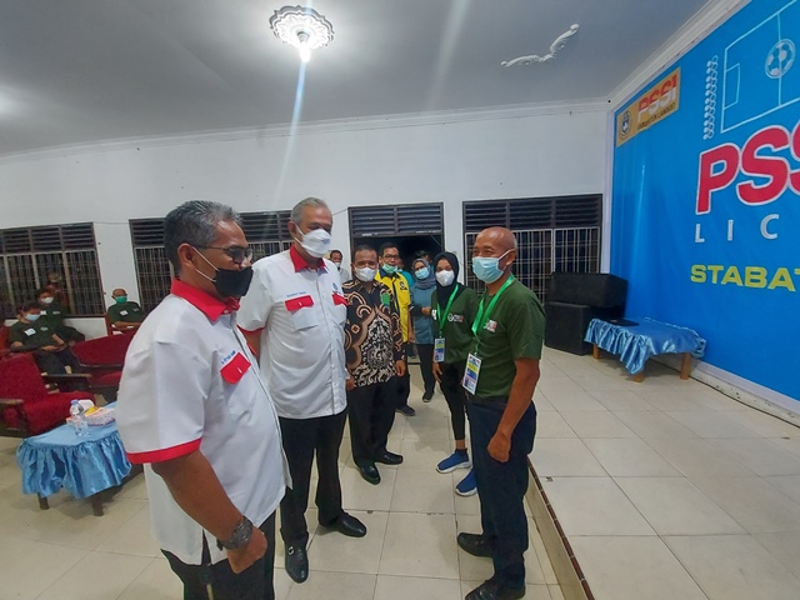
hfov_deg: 106.2
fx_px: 300
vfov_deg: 89.9
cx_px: 400
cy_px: 300
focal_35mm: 13
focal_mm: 1.74
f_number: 2.2
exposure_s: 1/25
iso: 400
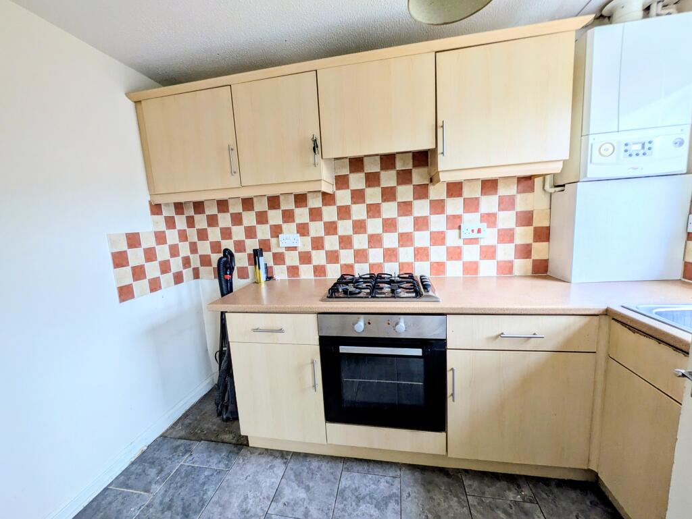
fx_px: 280
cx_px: 346
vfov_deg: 85.7
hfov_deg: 102.0
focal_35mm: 14
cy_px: 260
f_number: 2.2
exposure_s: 1/50
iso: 72
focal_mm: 1.83
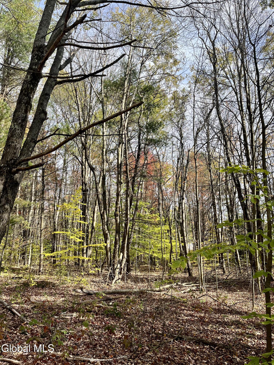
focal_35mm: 26
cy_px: 182
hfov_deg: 53.1
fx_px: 274
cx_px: 137
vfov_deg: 67.3
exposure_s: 1/1404
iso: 50
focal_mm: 5.1
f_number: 1.6
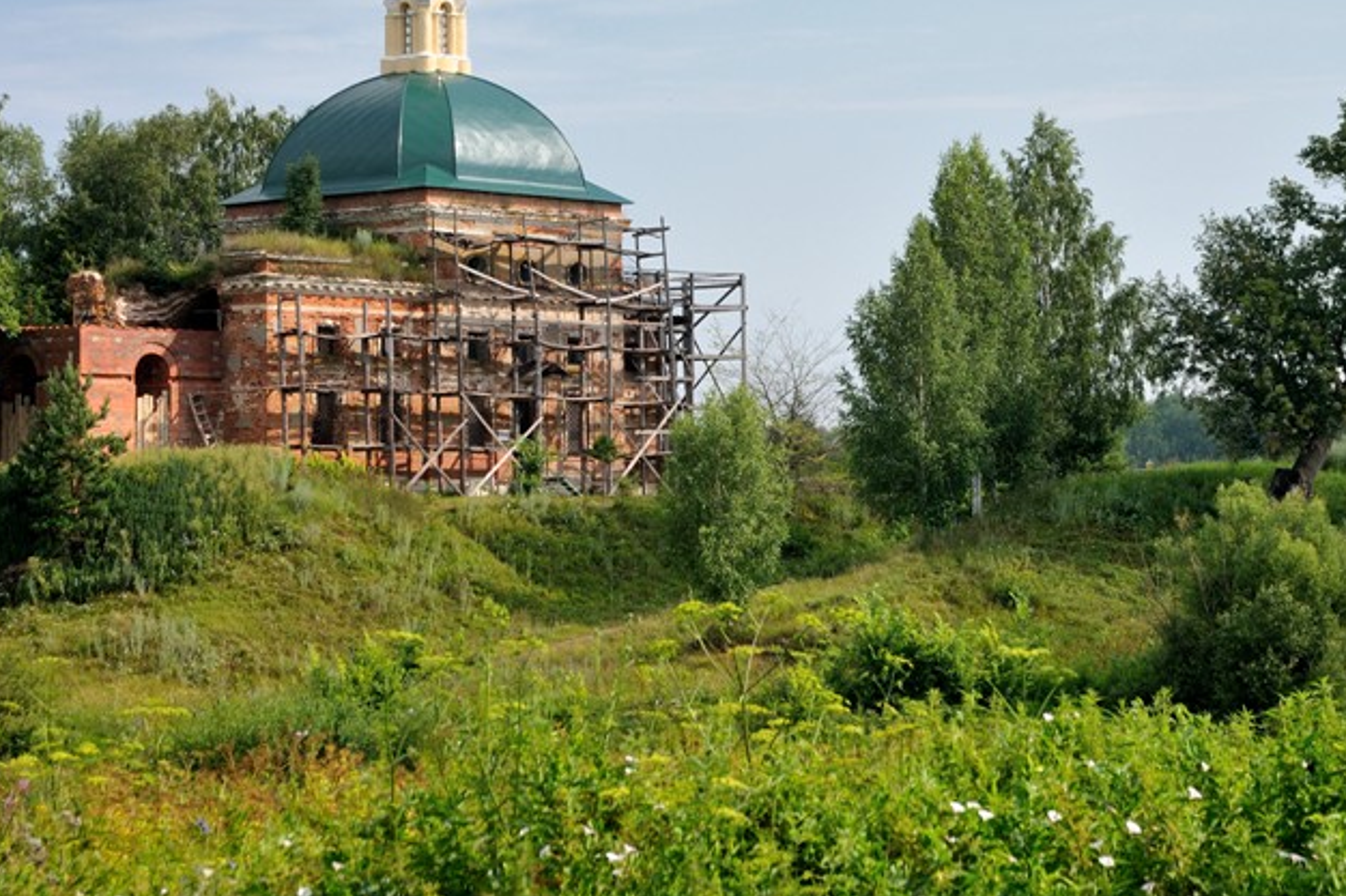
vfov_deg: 12.2
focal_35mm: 112
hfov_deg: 18.2
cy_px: 313
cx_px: 875
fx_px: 4186
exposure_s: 1/400
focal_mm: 52
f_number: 9
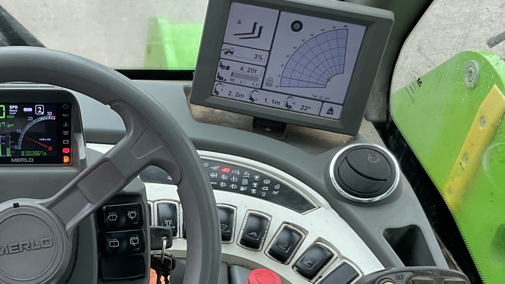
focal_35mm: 61
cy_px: 223
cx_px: 95
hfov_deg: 33.3
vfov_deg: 19.5
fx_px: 817
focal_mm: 3
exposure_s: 1/120
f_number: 1.8
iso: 64
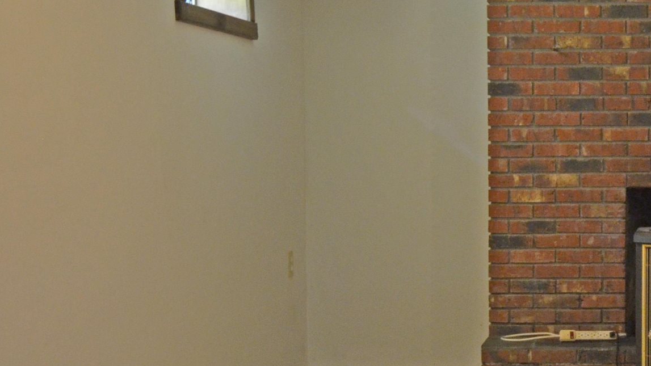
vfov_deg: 14.4
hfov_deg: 24.3
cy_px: 186
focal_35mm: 84
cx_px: 626
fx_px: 1450
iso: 800
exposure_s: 1/15
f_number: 8
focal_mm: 20
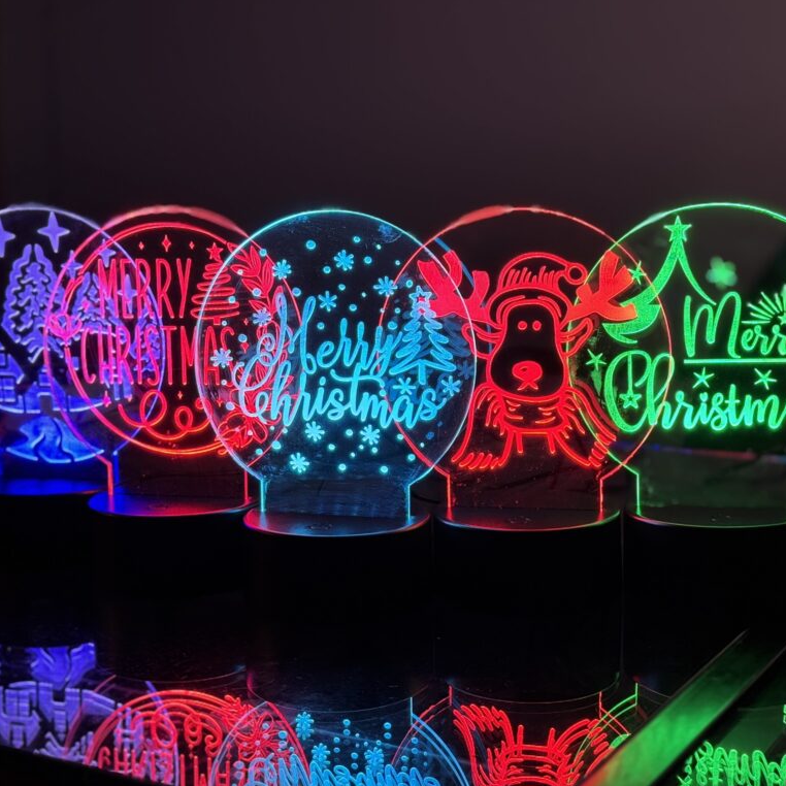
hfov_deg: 30.0
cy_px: 392
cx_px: 412
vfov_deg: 30.0
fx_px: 1464
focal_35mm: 57
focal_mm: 6.76
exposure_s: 1/47
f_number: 1.78
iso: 100
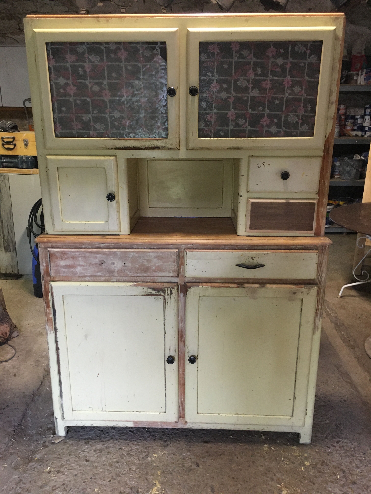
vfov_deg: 61.7
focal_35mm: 29
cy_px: 247
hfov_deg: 48.2
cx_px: 186
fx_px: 414
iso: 200
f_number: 2.2
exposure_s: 1/20
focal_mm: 4.15
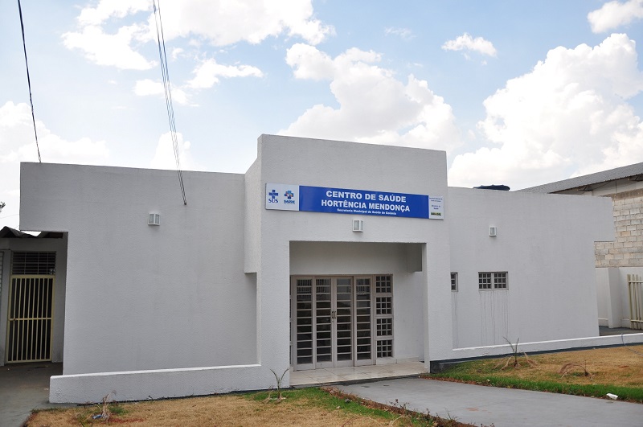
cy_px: 214
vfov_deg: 47.8
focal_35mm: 27
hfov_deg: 67.5
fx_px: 482
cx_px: 322
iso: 200
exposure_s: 1/800
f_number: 3.5
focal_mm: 18
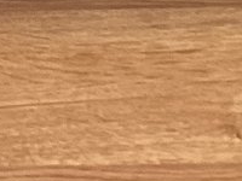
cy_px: -220
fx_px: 1643
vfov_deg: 6.1
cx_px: -158
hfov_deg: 8.2
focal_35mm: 235
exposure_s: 1/60
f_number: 2.4
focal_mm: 3.3
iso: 125
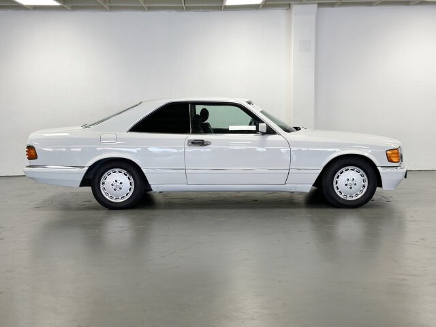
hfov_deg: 39.7
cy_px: 164
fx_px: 605
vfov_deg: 30.3
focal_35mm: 48
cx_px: 218
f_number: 1.78
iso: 125
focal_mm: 6.86
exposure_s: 1/121
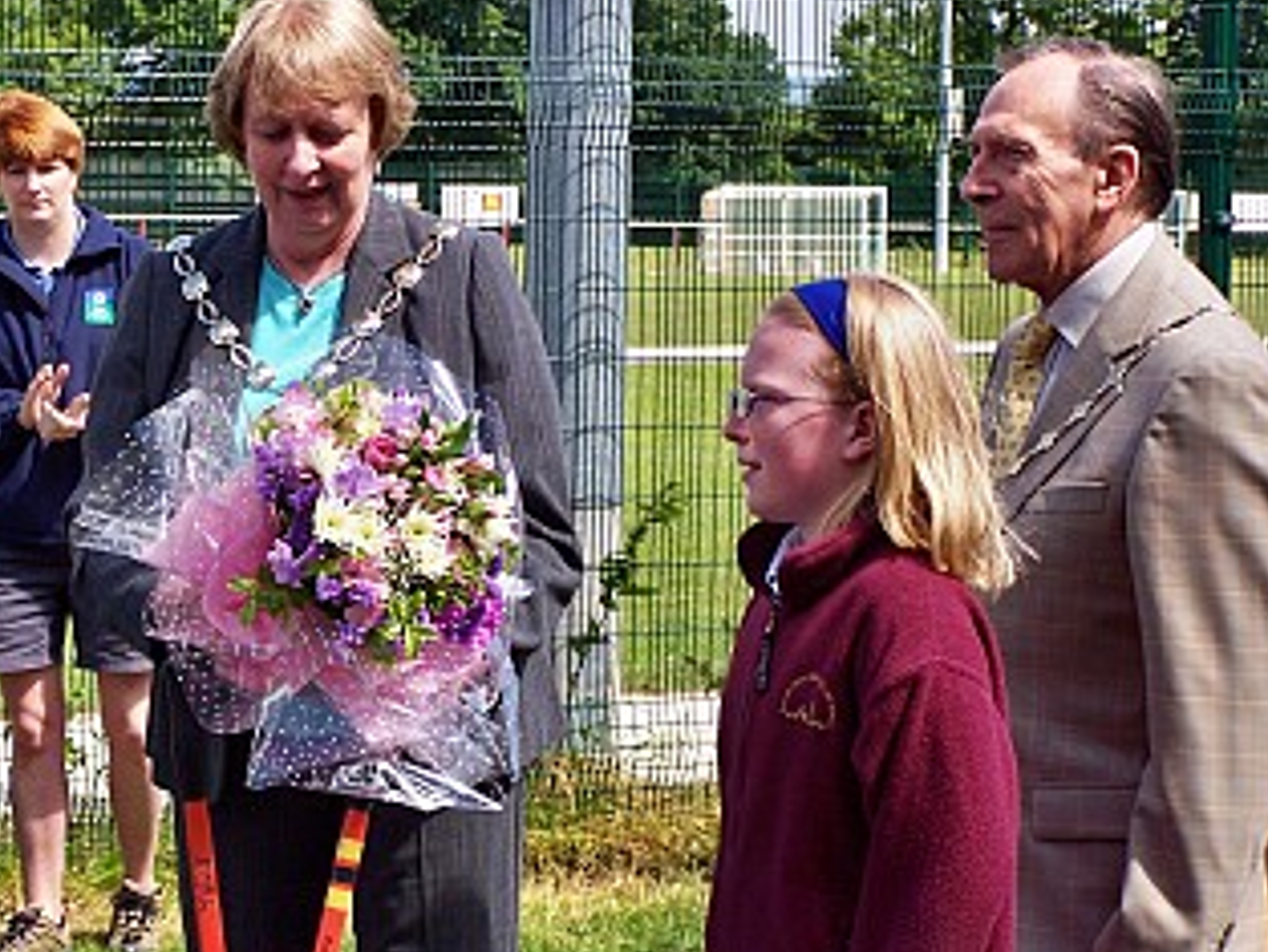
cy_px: 413
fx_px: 4910
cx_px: 494
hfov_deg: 14.7
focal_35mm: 134
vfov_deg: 11.1
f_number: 3.2
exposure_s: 1/500
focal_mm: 17.5
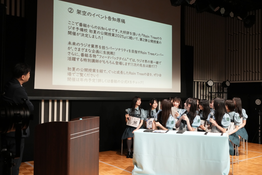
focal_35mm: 38
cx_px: 131
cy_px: 88
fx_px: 277
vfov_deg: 35.1
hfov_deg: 50.7
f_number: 6.3
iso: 4000
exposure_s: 1/250
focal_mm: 38
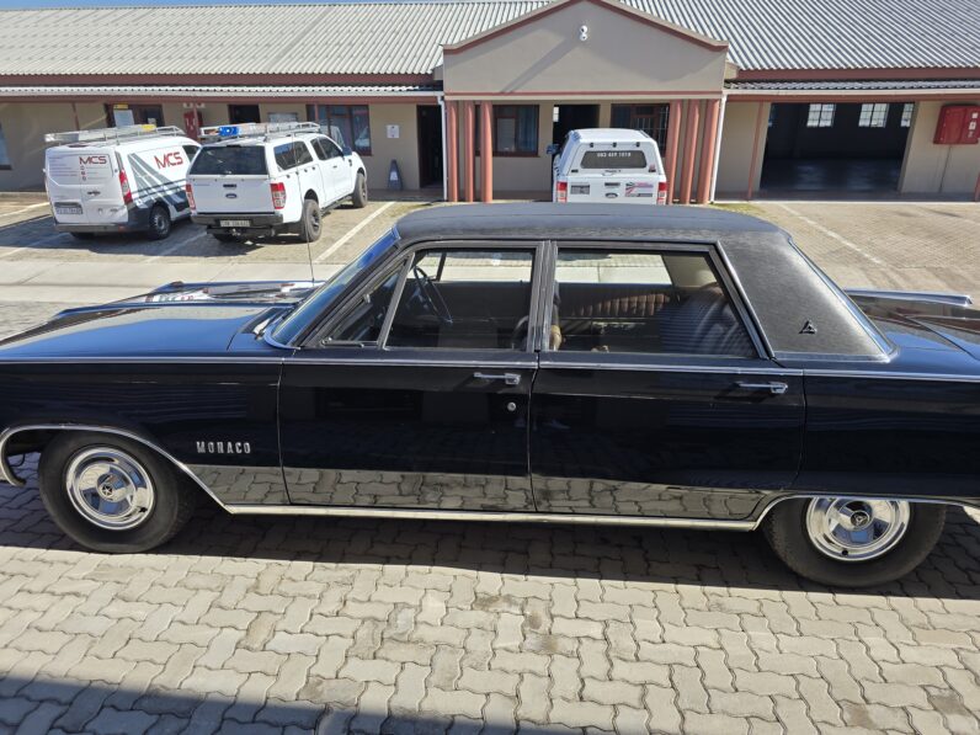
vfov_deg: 58.9
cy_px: 368
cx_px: 490
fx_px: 651
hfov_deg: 73.9
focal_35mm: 23
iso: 12
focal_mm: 6.3
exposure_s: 1/499
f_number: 1.7
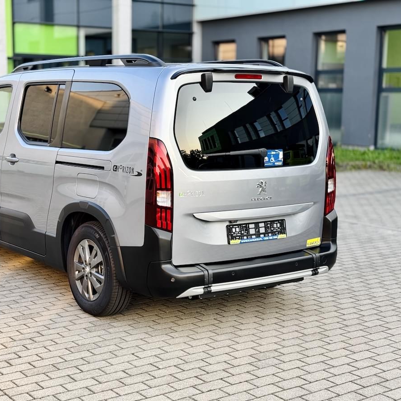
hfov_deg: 29.8
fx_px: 747
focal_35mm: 57
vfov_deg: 30.0
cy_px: 202
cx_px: 134
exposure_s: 1/288
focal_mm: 6.76
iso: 64
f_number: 1.78
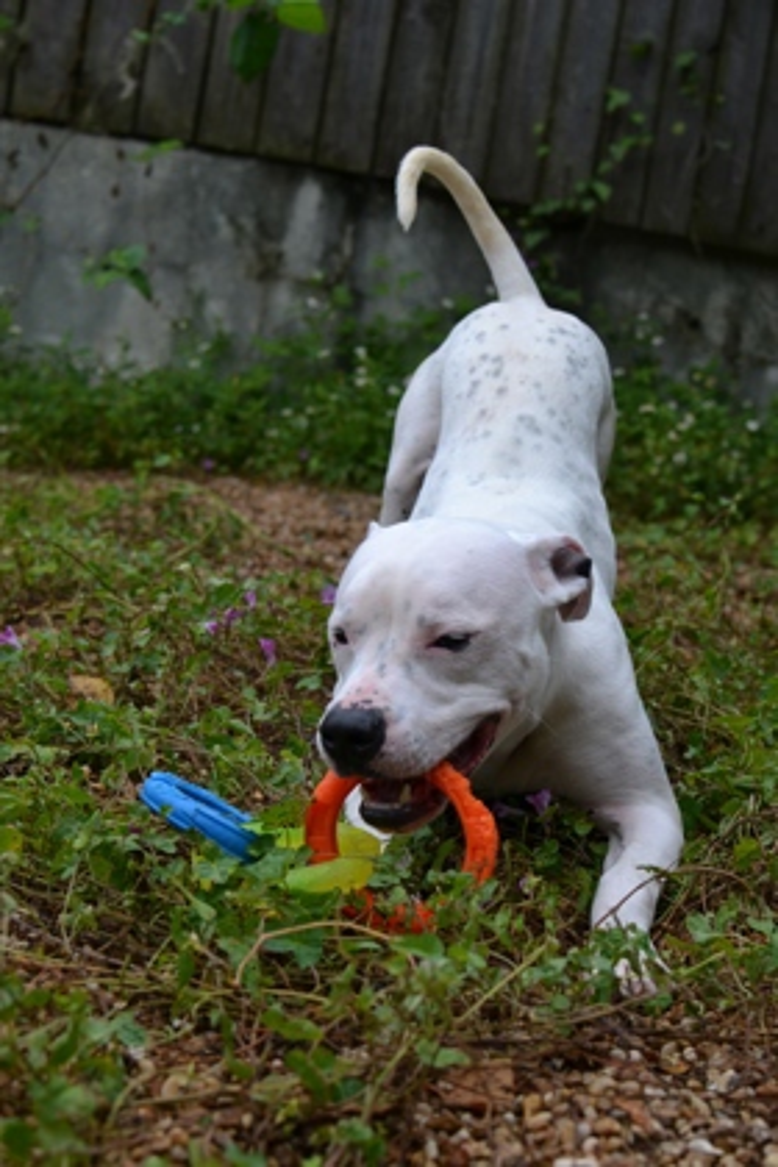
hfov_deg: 25.8
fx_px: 1702
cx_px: 389
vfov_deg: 37.9
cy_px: 584
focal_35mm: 52
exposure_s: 1/1000
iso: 400
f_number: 4.5
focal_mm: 35
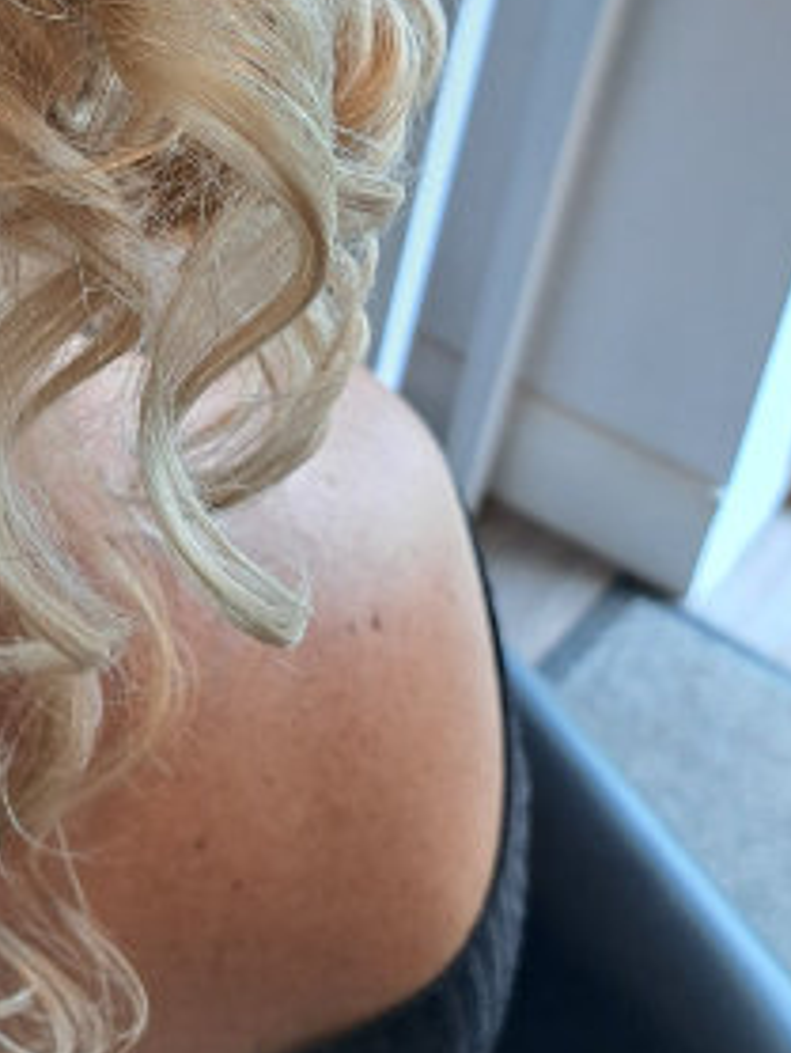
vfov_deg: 26.6
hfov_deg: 20.2
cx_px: -117
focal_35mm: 69
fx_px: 2099
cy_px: 0
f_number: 1.8
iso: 50
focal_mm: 5.2
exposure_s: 1/50
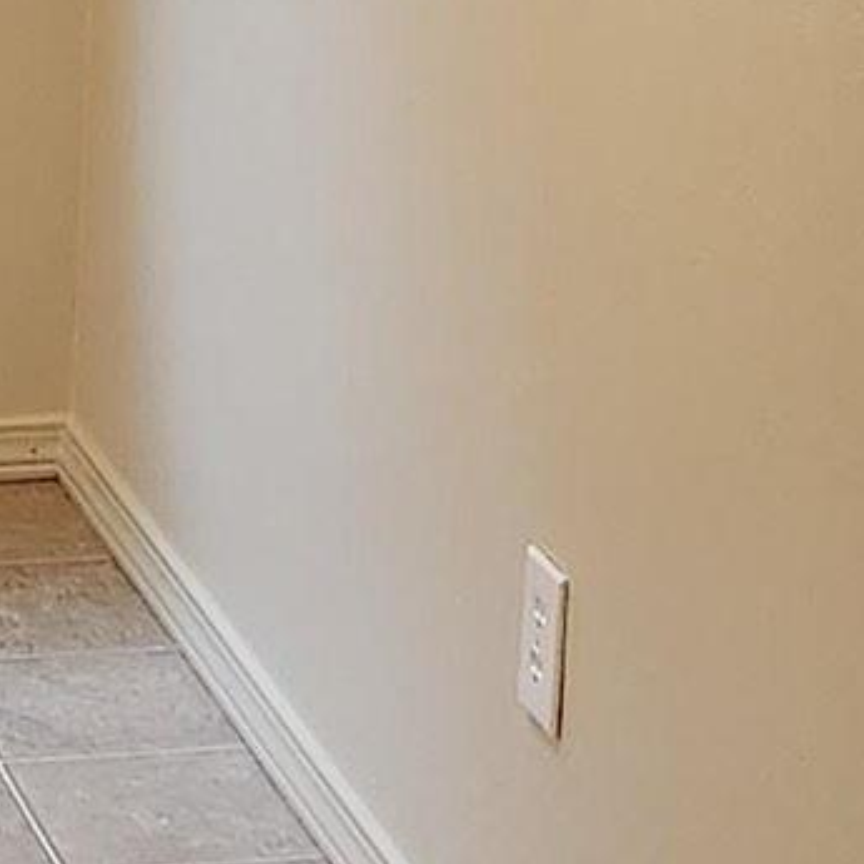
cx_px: 155
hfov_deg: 9.6
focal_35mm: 181
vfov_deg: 9.5
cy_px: -215
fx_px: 5111
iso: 400
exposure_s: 1/120
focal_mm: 5.4
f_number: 1.8
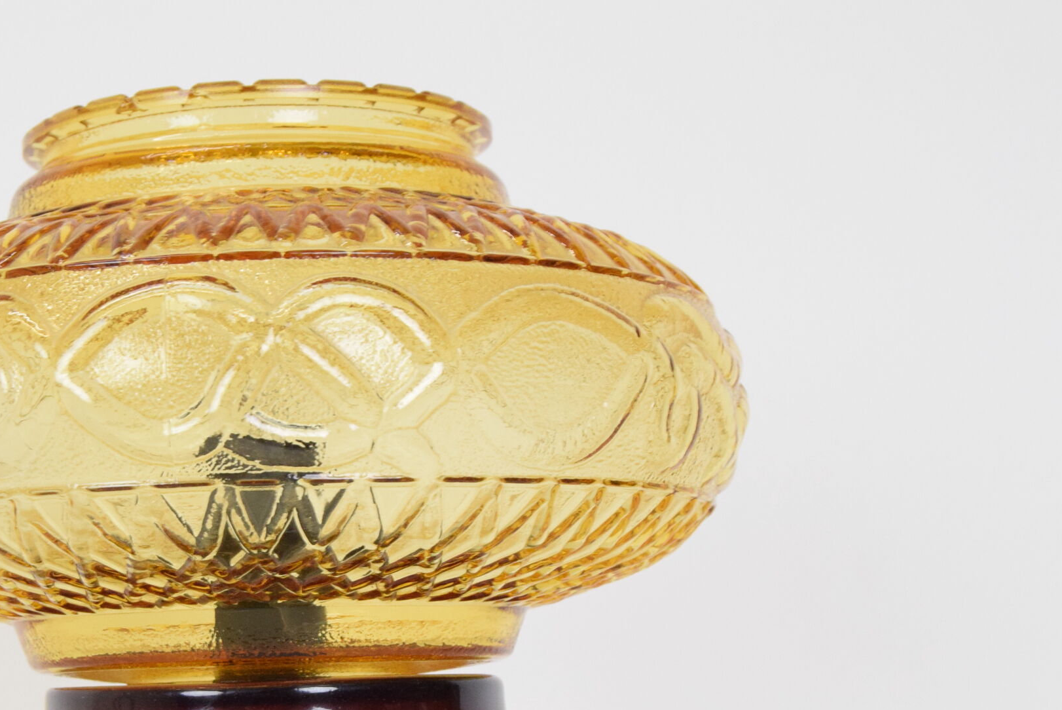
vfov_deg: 16.3
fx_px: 2450
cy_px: 645
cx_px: 302
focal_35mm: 83
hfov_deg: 24.3
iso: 1600
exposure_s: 1/200
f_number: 7.1
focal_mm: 30
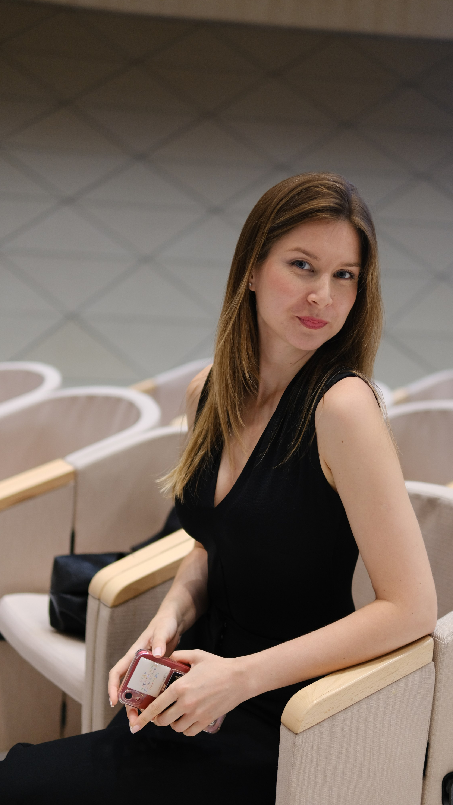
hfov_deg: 24.9
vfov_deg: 42.9
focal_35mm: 48
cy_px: 405
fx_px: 1025
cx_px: 252
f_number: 1.4
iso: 400
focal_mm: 30
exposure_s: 1/60
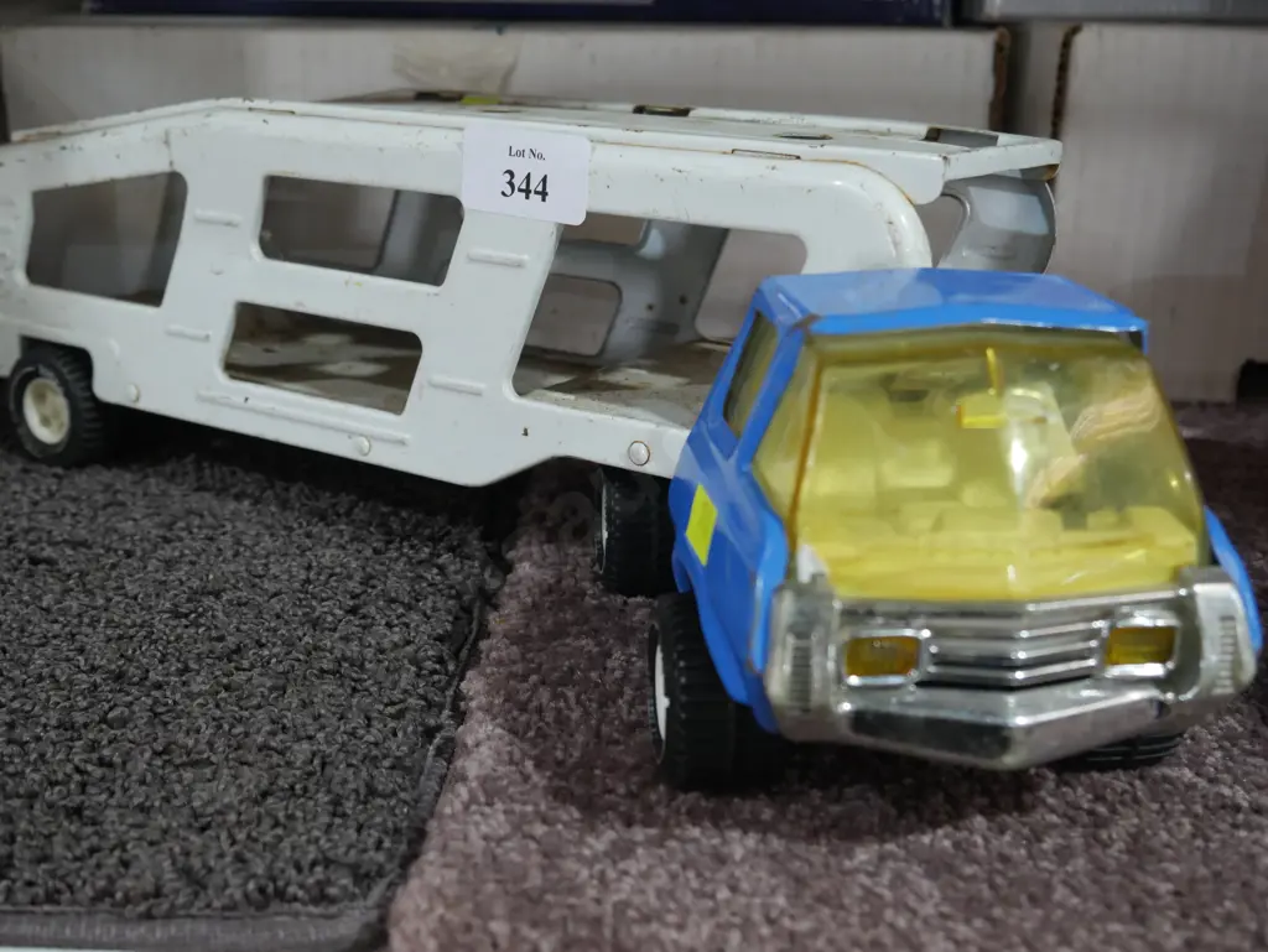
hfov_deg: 46.8
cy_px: 476
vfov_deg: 36.0
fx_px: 1466
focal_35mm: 40
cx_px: 634
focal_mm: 20
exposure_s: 1/60
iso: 1000
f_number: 4.5
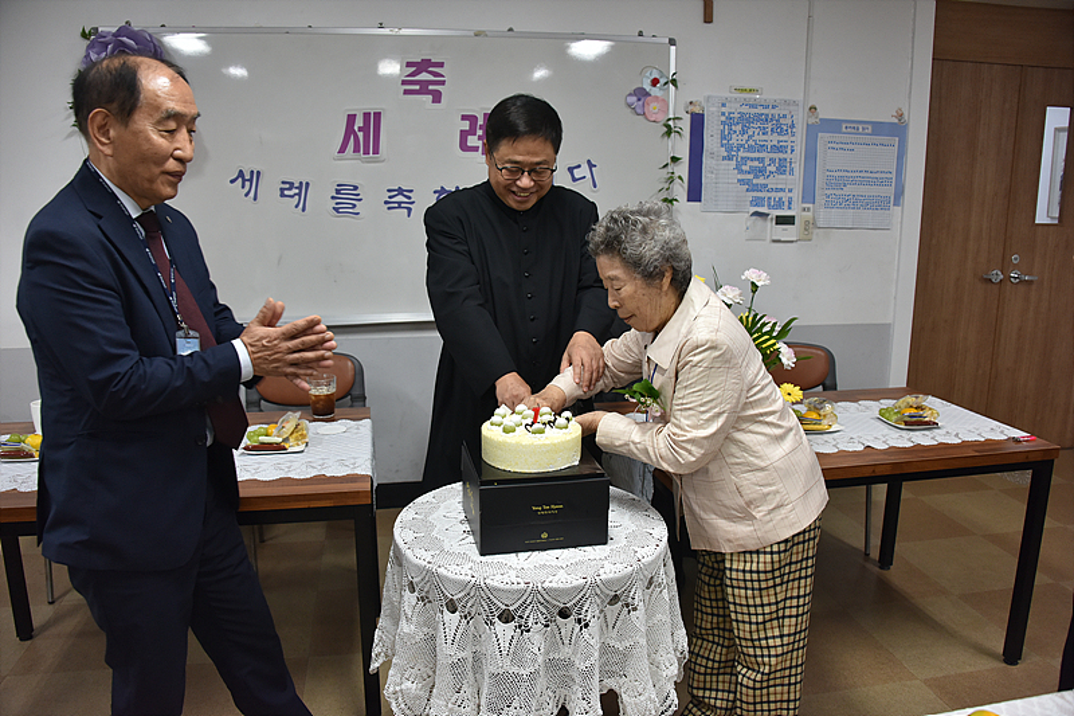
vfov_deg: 46.4
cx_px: 537
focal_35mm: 28
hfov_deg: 65.5
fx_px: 835
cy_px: 358
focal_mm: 28
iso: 1250
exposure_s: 1/125
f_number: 4.5
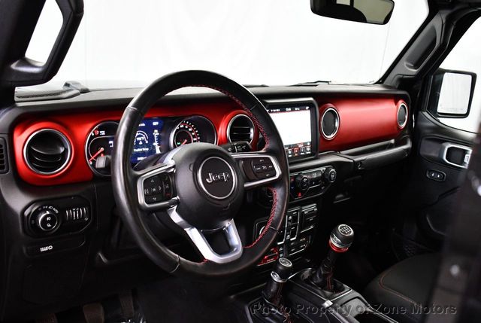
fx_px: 482
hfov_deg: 53.1
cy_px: 162
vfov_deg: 37.0
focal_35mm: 36
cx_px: 240
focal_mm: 18
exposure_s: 1/125
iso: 2800
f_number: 3.5
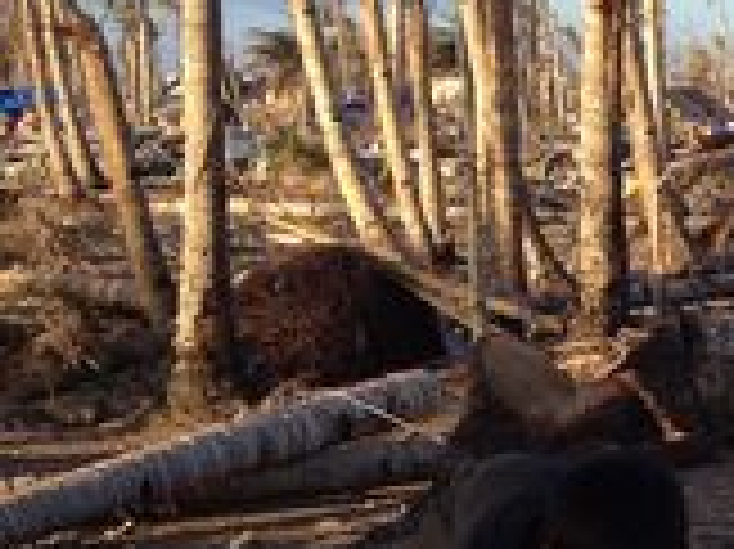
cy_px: 922
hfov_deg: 14.2
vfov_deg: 10.9
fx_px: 2733
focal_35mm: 129
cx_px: 1126
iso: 50
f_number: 2.4
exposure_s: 1/394
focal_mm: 4.28
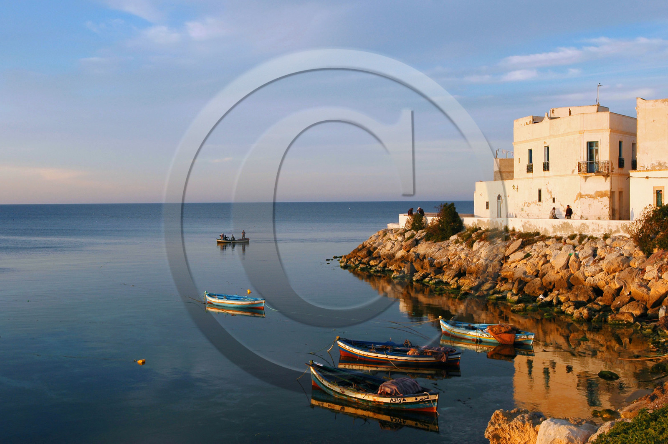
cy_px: 222
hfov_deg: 46.4
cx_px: 334
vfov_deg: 31.8
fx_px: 778
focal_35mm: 42
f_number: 6.3
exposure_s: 1/160
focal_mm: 28
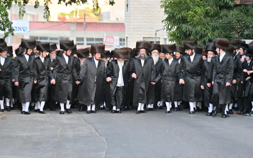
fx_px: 848
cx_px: 126
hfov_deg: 17.0
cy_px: 76
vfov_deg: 10.6
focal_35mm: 123
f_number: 4
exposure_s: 1/160
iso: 160
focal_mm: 120
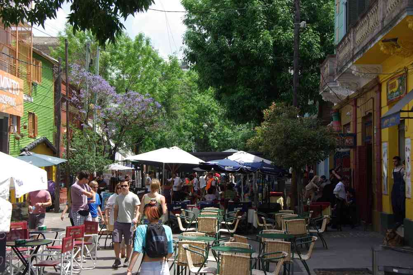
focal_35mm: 64
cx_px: 206
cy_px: 138
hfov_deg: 31.4
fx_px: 733
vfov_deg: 21.2
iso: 100
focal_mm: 42.5
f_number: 6.7
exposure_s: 1/125
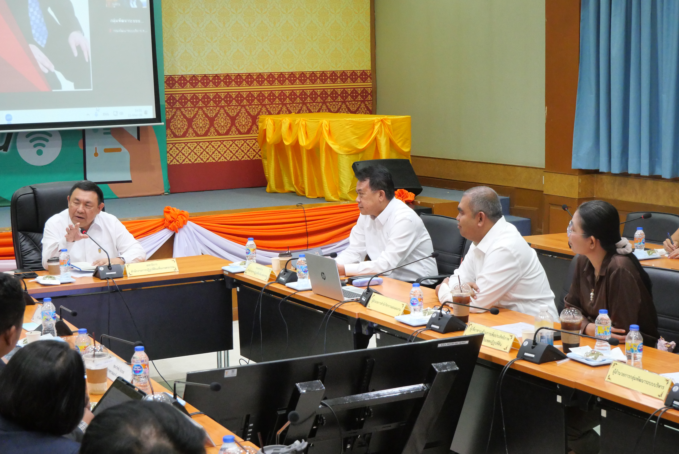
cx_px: 340
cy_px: 227
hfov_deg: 34.5
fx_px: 1095
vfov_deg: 23.4
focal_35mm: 58
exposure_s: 1/80
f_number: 4.7
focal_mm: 28
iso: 3200
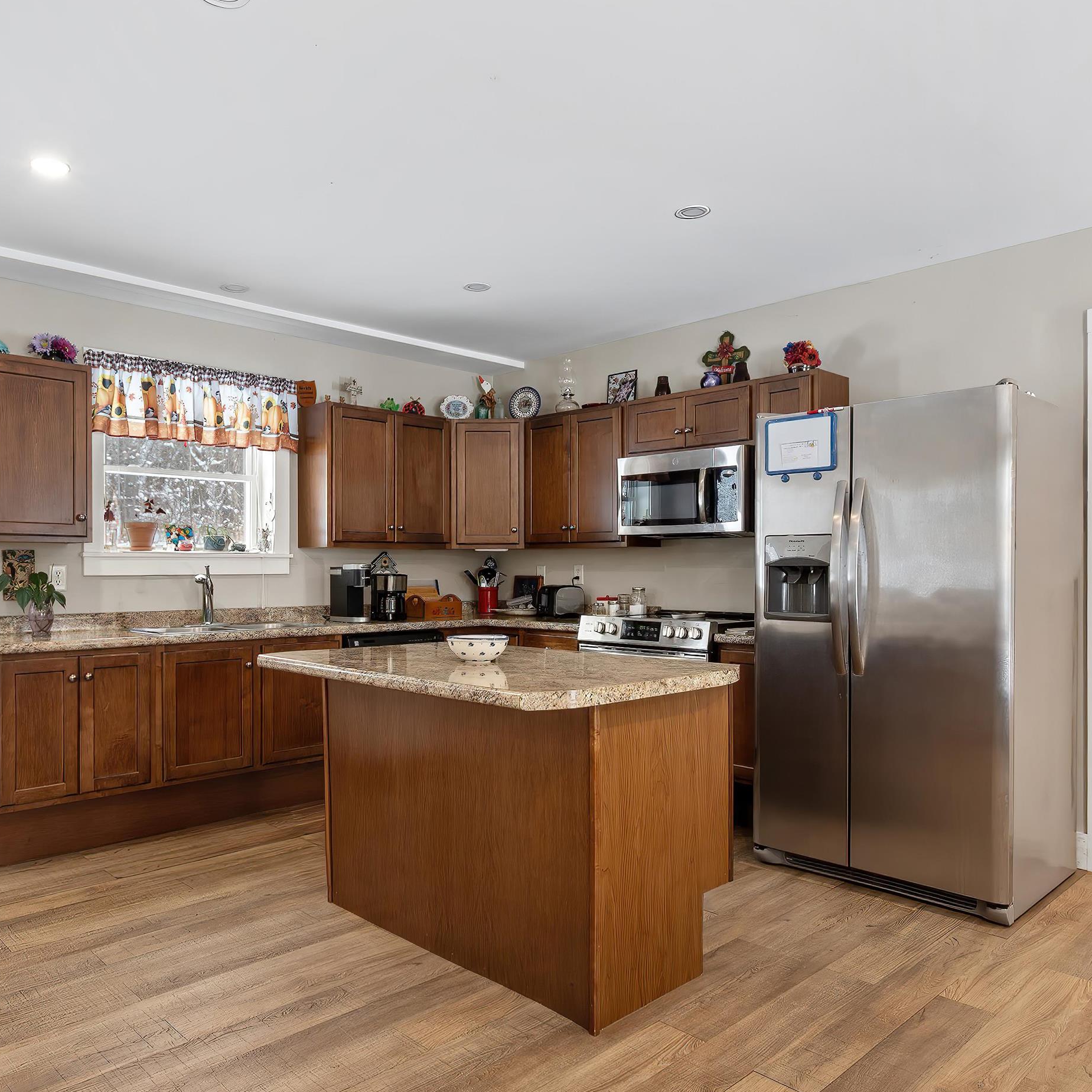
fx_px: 857
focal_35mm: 24
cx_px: 501
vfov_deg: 65.0
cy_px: 584
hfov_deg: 64.9
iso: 500
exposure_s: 1/4
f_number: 9
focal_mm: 11.5
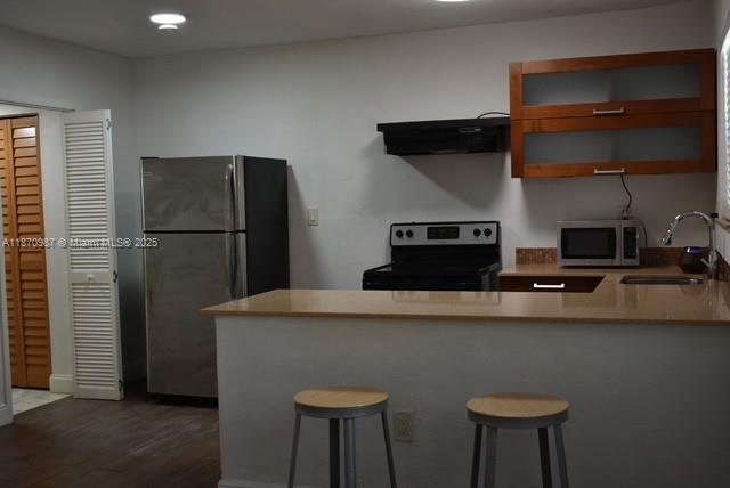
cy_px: 244
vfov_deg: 32.0
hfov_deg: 46.4
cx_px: 365
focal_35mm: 42
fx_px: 852
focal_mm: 28
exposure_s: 1/60
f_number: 4.2
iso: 400
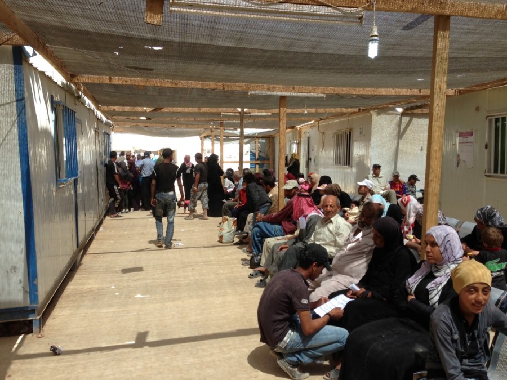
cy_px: 190
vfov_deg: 42.9
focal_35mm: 33
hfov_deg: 55.4
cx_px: 254
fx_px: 483
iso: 50
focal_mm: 4.13
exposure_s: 1/209
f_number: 2.4
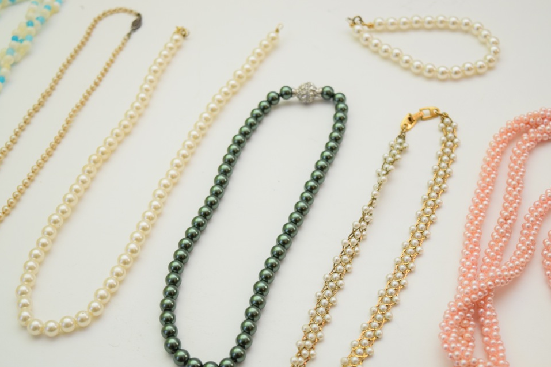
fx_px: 1079
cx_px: 264
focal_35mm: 71
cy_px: 190
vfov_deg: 19.3
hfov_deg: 28.6
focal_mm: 45
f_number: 5
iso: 800
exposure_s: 1/100
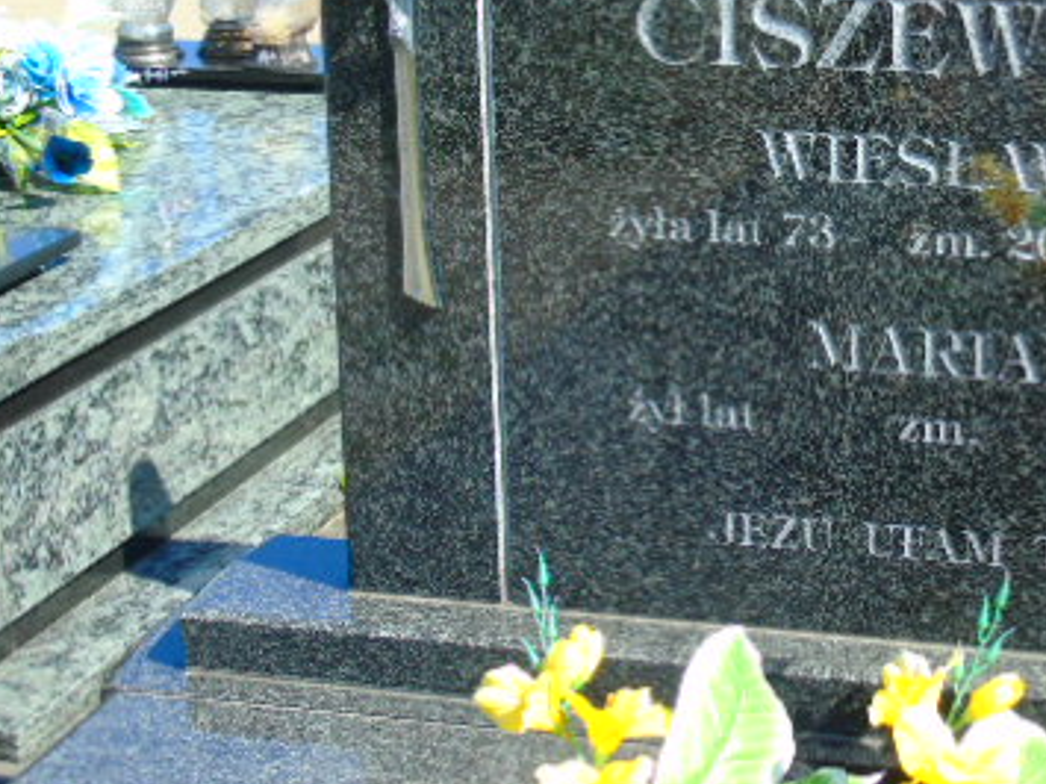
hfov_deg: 23.1
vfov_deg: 17.6
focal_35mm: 83
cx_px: 878
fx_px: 2507
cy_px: 171
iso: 80
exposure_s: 1/320
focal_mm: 8.2
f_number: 4.1
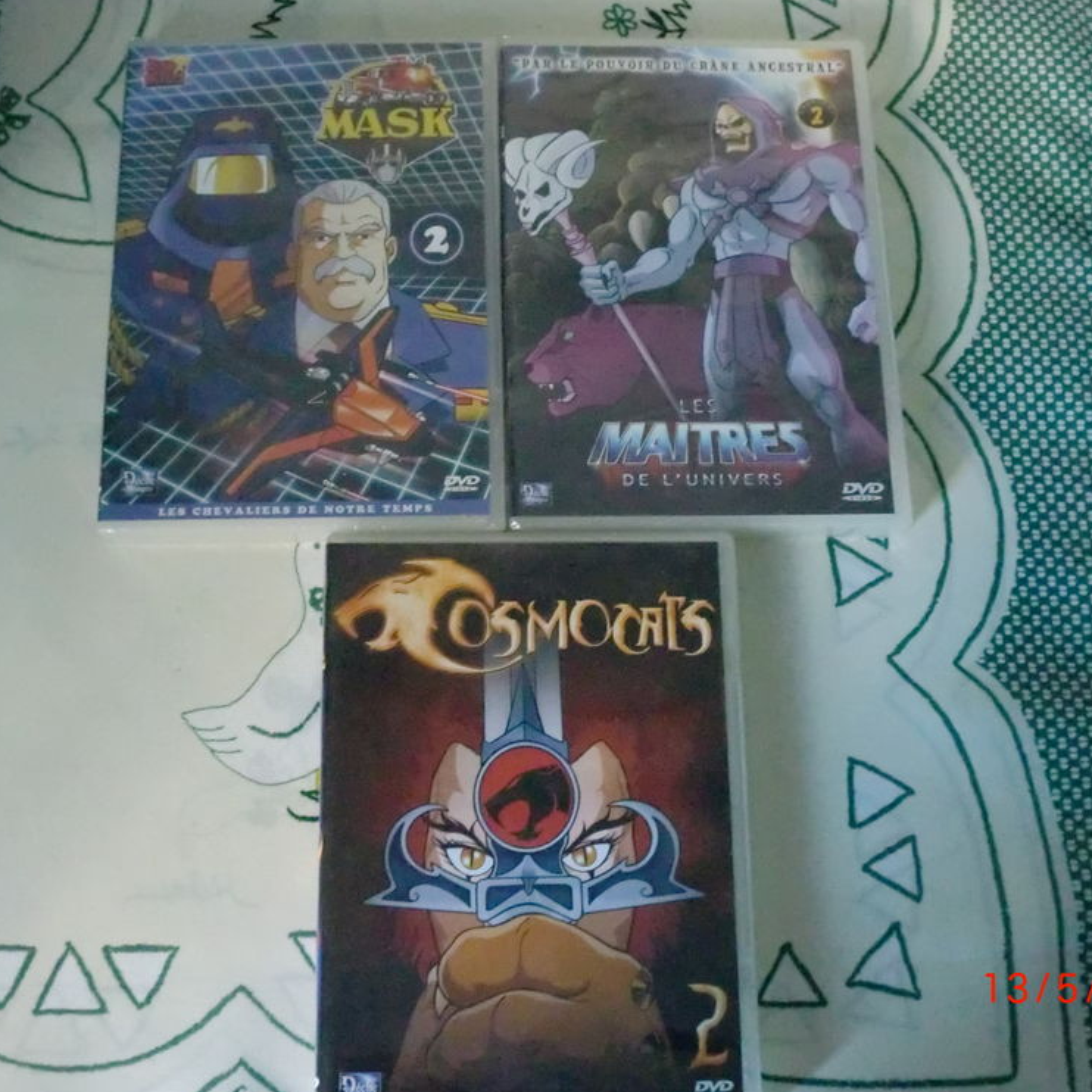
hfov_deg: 34.0
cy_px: 547
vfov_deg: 34.0
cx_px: 564
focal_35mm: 50
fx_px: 1785
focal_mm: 7.7
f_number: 3.4
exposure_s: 1/60
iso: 1250
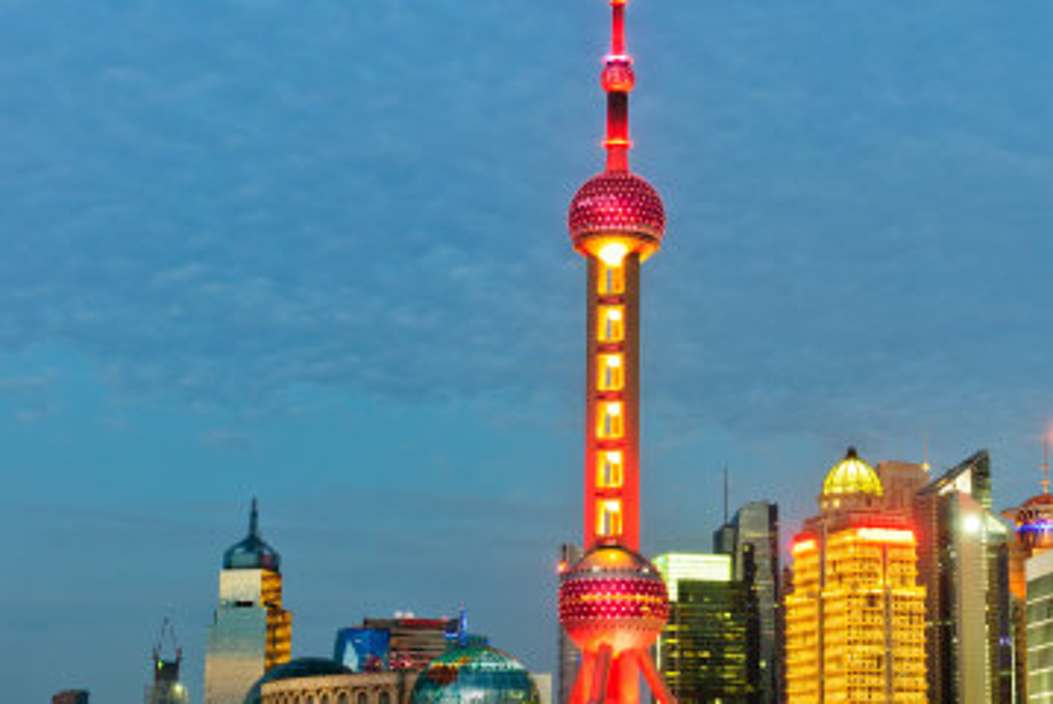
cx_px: 639
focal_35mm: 69
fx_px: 2015
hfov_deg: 29.2
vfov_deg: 19.8
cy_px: 399
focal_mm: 27
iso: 100
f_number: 13
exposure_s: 8
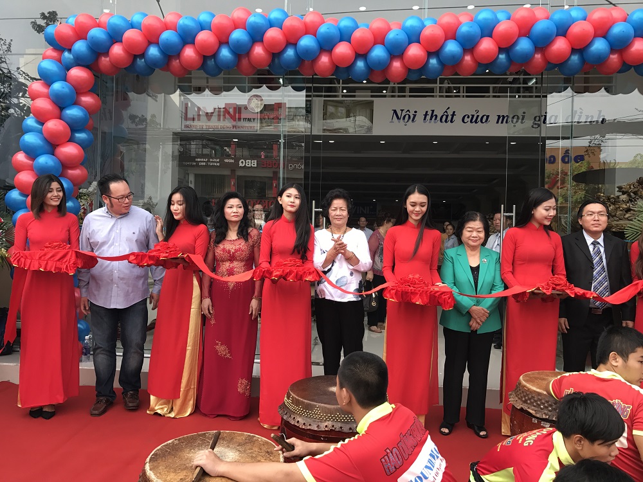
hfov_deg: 63.4
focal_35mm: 28
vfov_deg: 49.7
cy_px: 241
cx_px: 322
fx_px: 520
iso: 20
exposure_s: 1/253
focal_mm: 3.99
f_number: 1.8
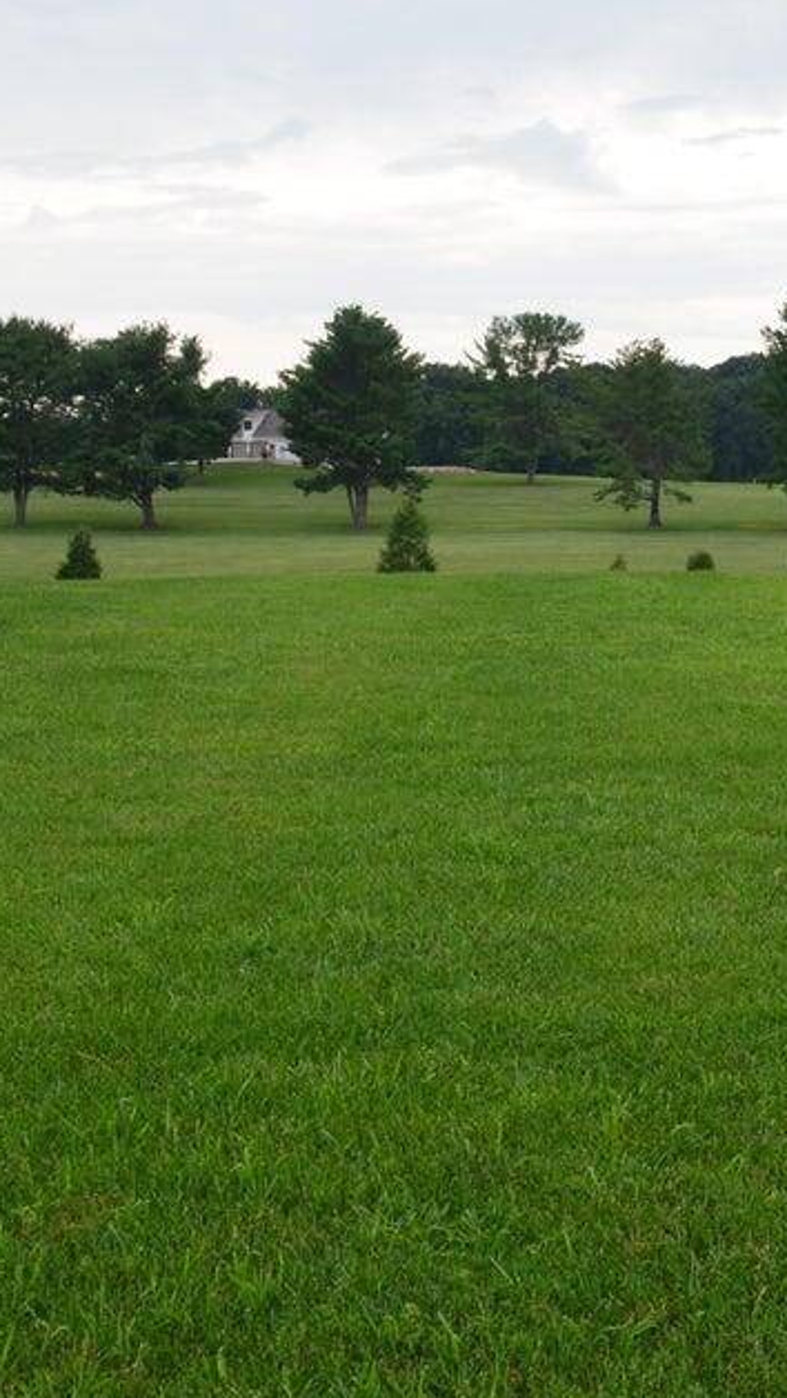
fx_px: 1965
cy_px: 707
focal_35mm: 53
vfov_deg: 39.2
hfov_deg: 22.0
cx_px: 745
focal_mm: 22
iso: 220
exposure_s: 1/60
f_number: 10
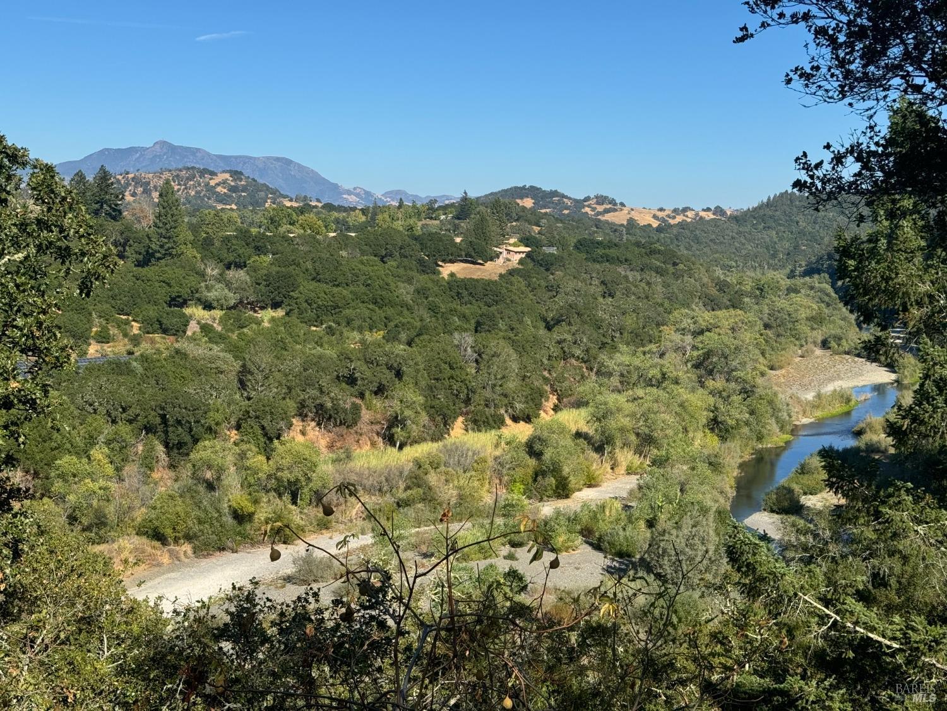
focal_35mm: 48
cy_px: 356
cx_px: 474
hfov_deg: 39.7
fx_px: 1313
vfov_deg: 30.3
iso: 64
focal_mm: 6.76
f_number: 1.78
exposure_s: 1/3817
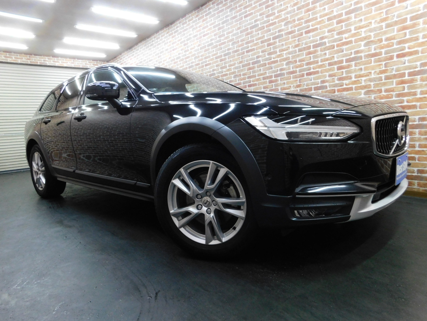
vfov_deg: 58.9
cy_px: 160
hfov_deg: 73.9
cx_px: 214
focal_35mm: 23
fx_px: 284
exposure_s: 1/30
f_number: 3
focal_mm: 4
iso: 400
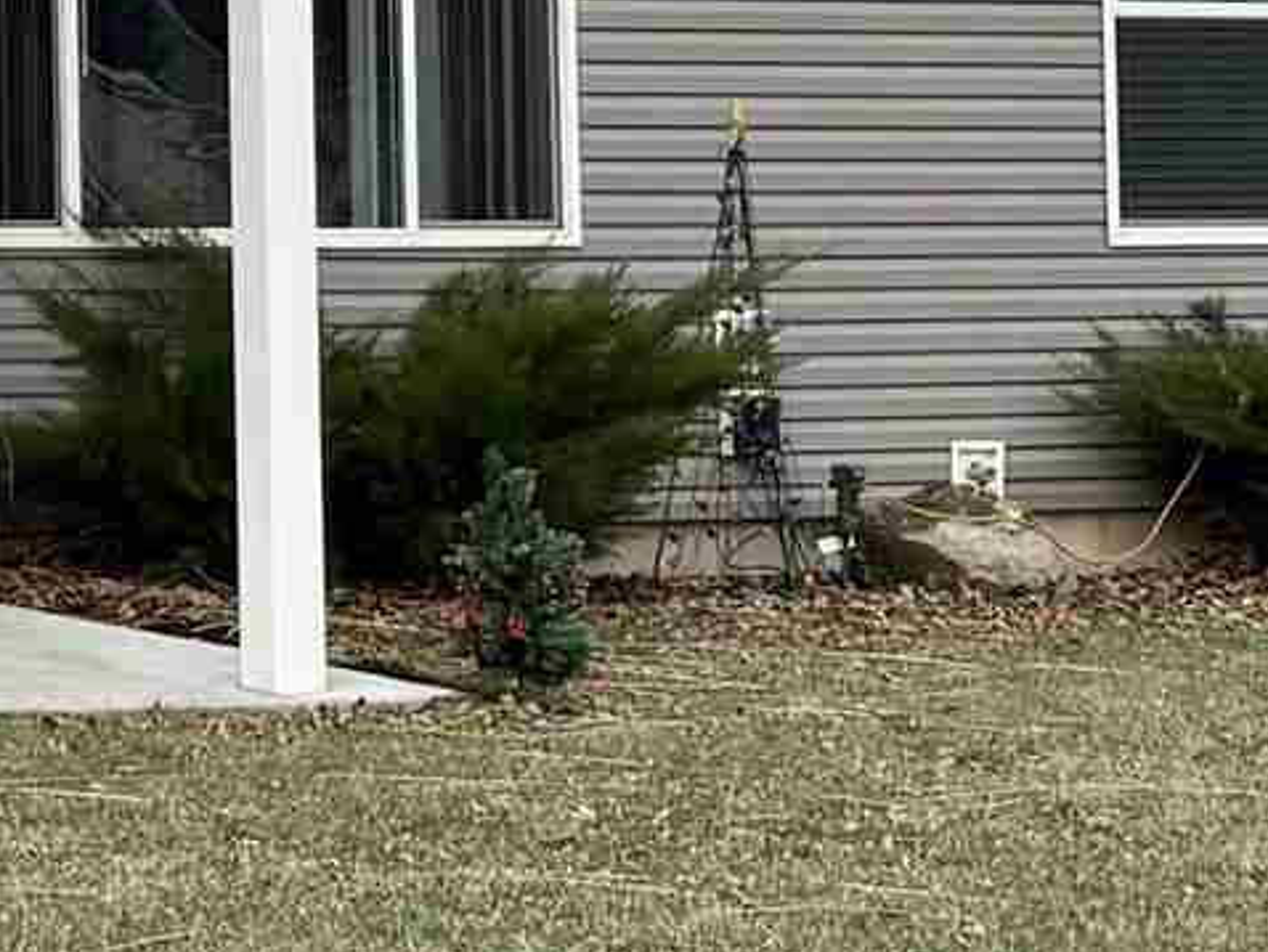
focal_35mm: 167
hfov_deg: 11.1
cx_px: -1003
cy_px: -538
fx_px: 6120
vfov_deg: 8.7
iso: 50
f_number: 1.6
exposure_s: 1/1848
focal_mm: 5.96
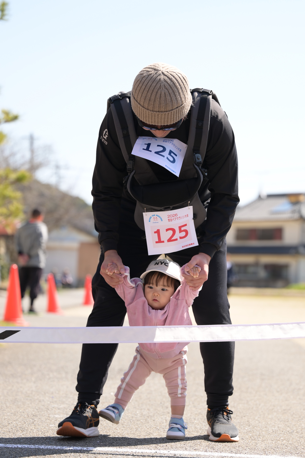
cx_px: 152
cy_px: 229
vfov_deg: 28.8
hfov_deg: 19.5
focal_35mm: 70
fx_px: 890
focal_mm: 70
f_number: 2.8
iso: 64
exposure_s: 1/500
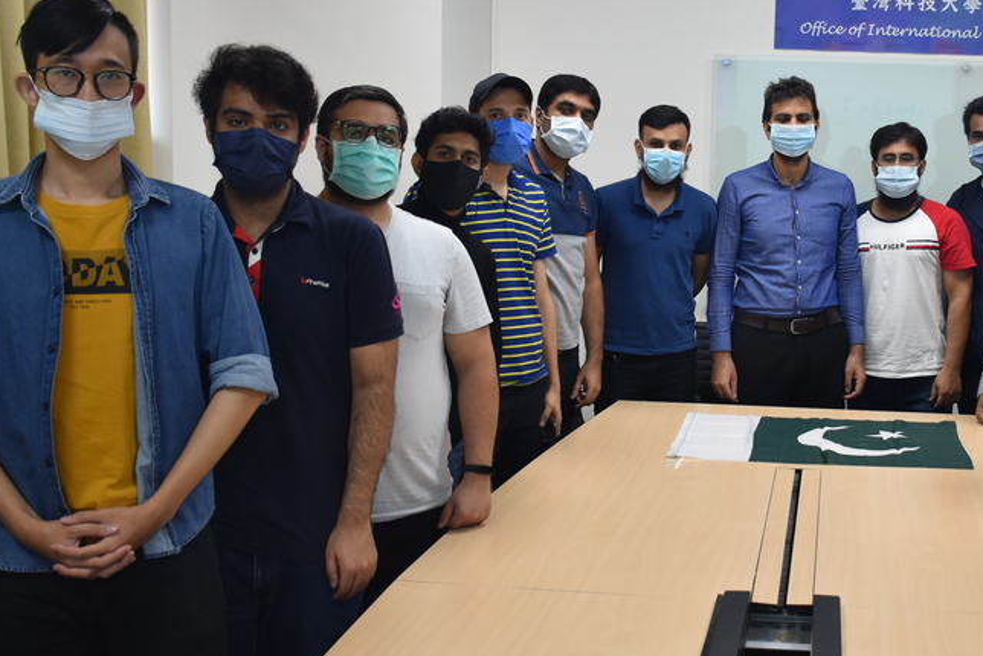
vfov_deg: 30.5
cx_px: 754
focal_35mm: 44
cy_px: 308
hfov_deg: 42.9
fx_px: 1202
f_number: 4
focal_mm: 18
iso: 560
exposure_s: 1/60
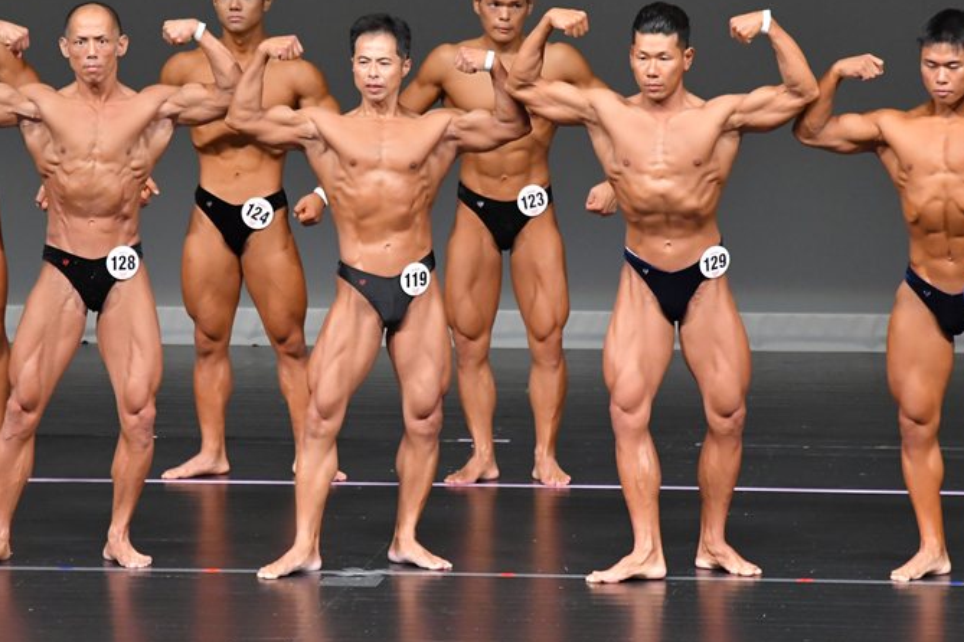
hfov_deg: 5.6
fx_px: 9773
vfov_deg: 3.8
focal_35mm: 365
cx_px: 437
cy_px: 305
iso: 5000
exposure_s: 1/400
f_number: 5.6
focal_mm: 210
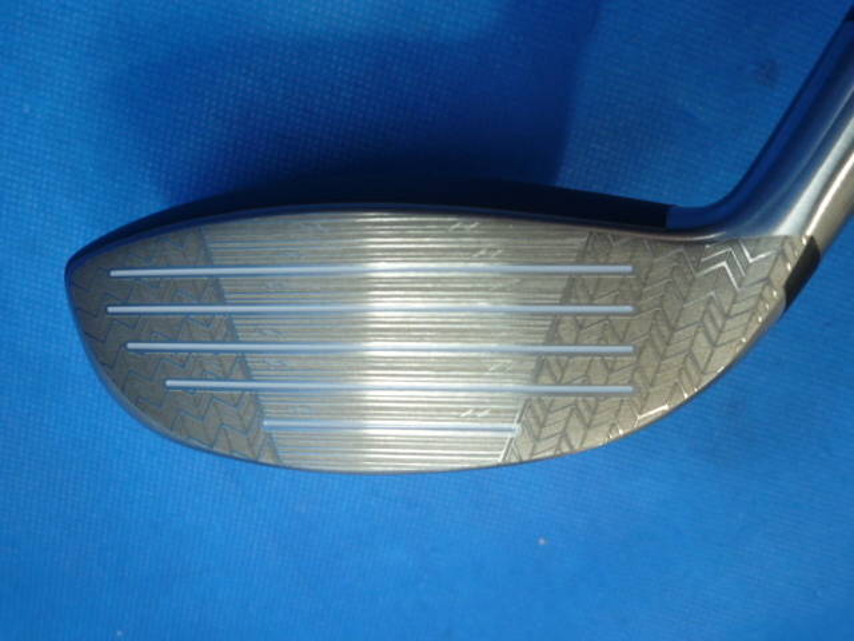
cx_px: 427
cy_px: 320
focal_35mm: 29
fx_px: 715
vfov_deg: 48.2
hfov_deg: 61.7
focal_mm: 5.2
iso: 160
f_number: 3
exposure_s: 1/30
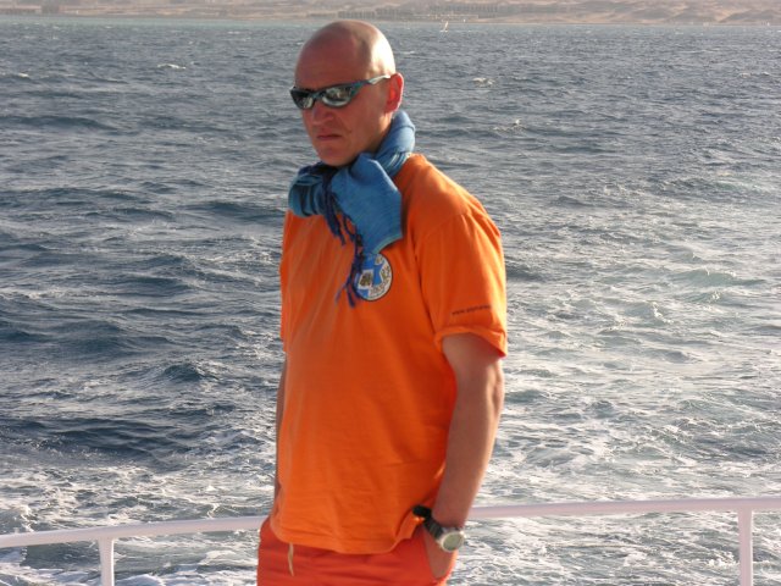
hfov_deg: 14.0
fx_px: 3181
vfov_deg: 10.5
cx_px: 390
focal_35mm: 141
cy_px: 293
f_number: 5.4
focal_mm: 35.9
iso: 50
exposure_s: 1/203
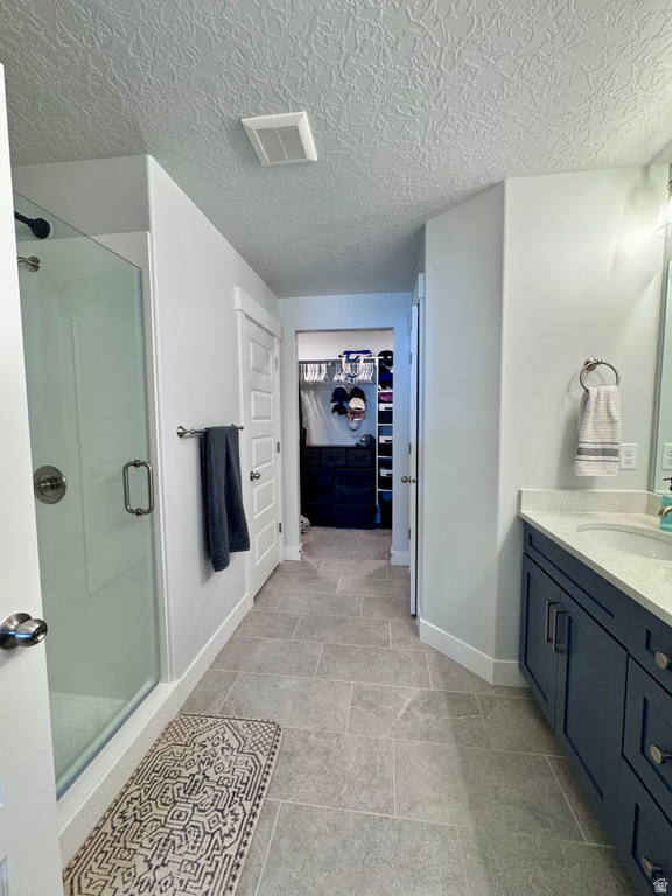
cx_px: 336
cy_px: 448
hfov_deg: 85.7
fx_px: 362
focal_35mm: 14
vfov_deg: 102.1
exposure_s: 1/120
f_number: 2.2
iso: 200
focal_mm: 2.22
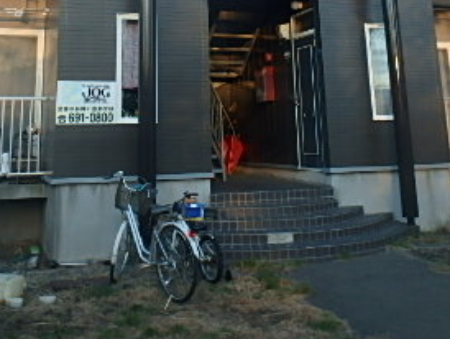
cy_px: -39
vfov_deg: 27.1
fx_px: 638
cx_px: 186
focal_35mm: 49
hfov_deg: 38.8
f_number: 3.5
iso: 125
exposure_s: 1/125
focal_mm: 3.7
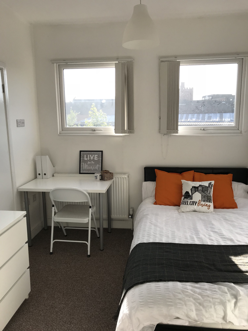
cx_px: 124
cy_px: 166
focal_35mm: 28
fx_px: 267
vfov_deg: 63.4
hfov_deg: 49.7
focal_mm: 3.99
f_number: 1.8
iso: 20
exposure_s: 1/493
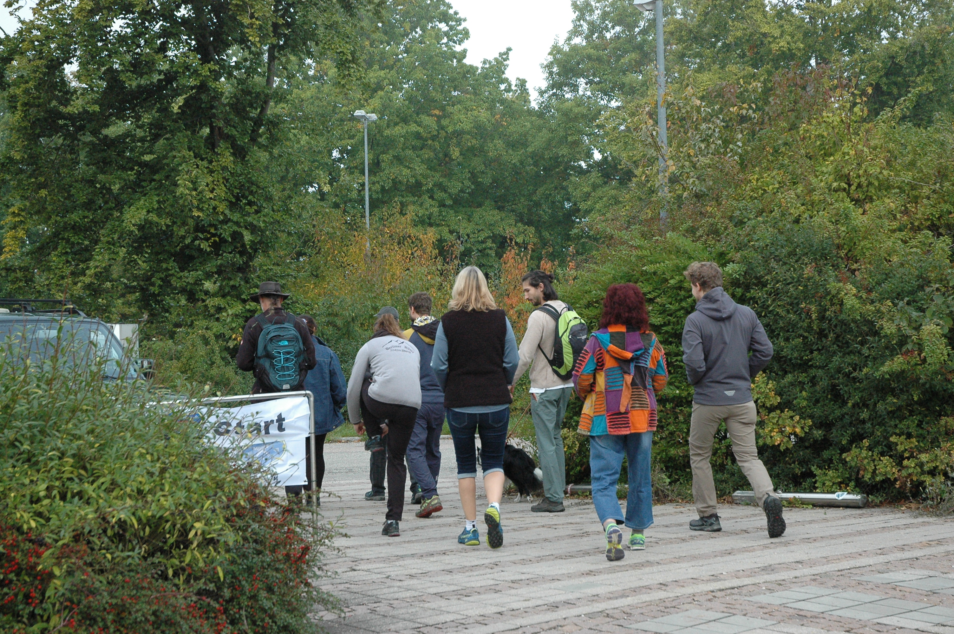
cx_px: 477
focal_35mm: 60
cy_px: 317
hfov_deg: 33.4
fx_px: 1589
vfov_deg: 22.6
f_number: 4.5
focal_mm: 40
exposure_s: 1/1000
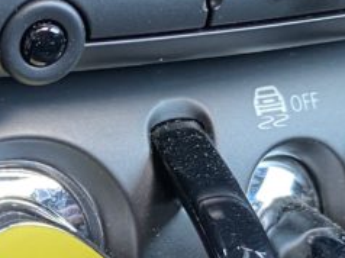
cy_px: 167
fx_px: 1115
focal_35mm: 112
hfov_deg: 16.9
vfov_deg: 13.2
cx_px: -58
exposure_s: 1/58
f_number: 1.8
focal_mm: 4.25
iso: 125
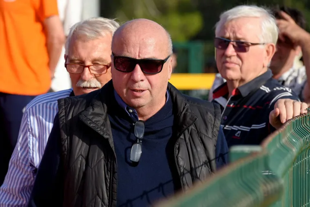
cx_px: 155
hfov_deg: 10.8
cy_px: 104
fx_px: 1636
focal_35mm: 190
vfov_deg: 7.2
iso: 800
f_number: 5.6
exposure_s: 1/2500
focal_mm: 190
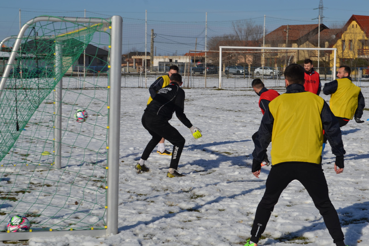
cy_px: 123
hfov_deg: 26.0
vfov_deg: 17.5
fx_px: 799
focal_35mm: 78
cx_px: 184
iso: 100
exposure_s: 1/400
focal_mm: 52
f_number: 10
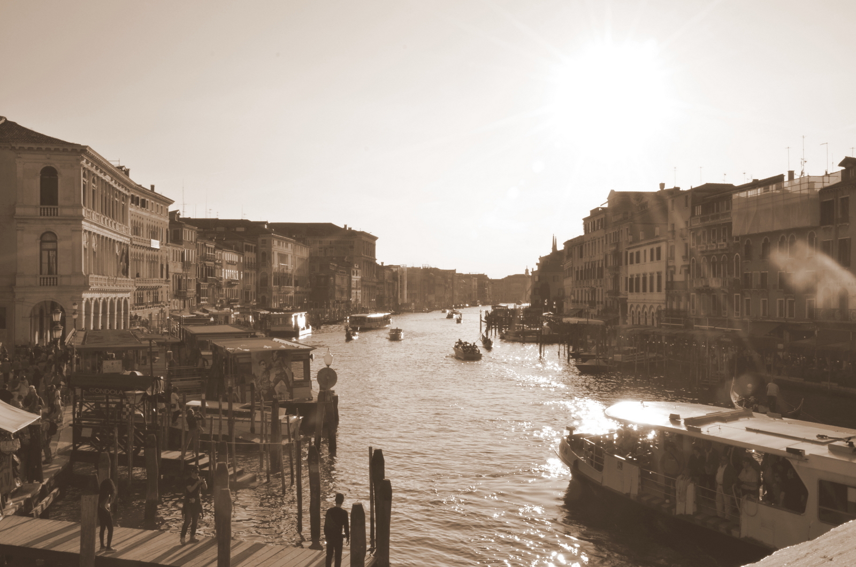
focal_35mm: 33
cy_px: 284
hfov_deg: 57.3
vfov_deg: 39.8
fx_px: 783
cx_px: 428
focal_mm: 22
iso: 400
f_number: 25
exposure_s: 1/250
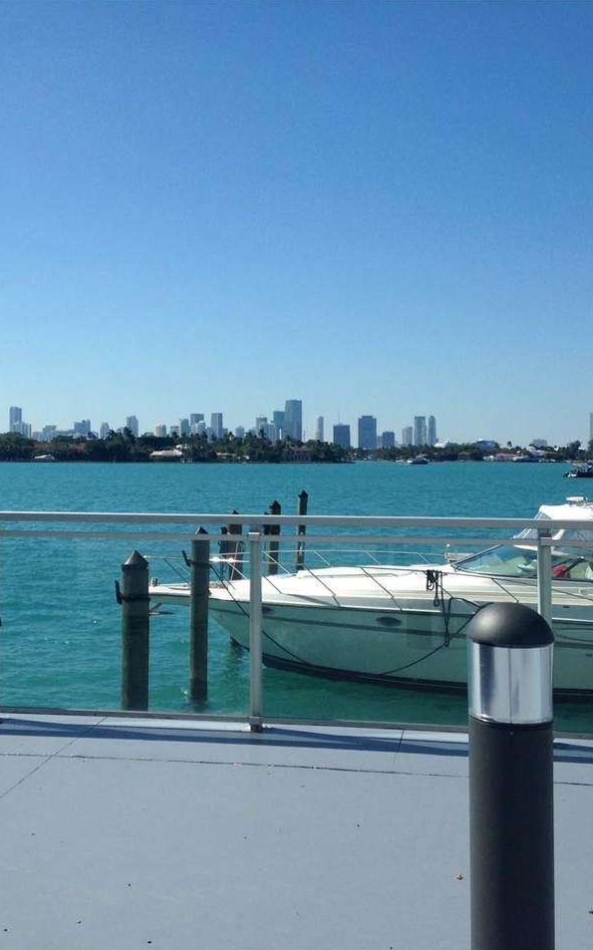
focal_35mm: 47
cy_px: 475
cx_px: 195
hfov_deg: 27.2
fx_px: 1216
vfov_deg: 42.7
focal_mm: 4.12
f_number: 2.4
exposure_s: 1/2710
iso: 50
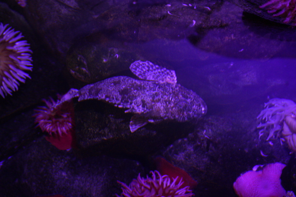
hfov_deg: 29.8
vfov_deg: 20.2
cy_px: 98
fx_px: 556
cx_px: 148
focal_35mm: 68
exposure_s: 1/400
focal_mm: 67.6
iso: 4000
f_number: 2.8
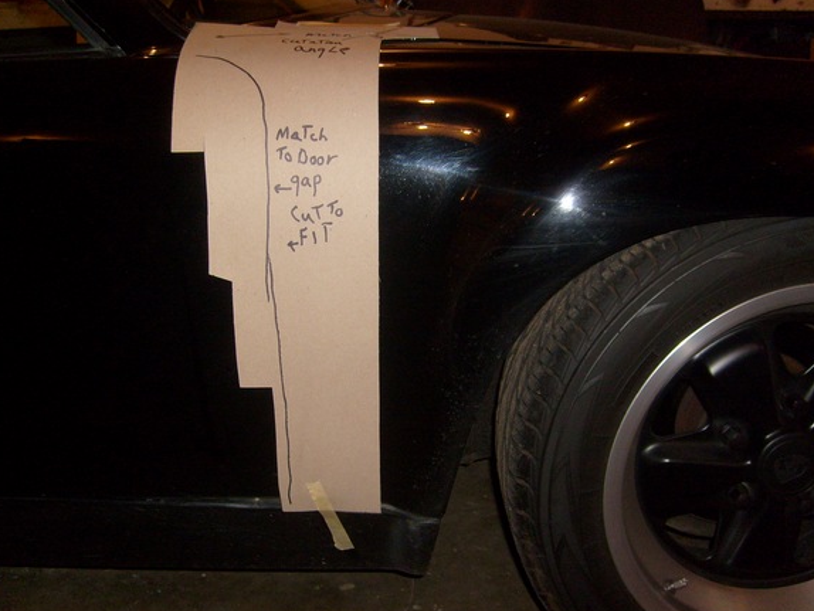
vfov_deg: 36.8
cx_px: 411
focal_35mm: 39
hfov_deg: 47.8
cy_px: 332
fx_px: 917
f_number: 2.8
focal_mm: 5.8
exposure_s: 1/45
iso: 100
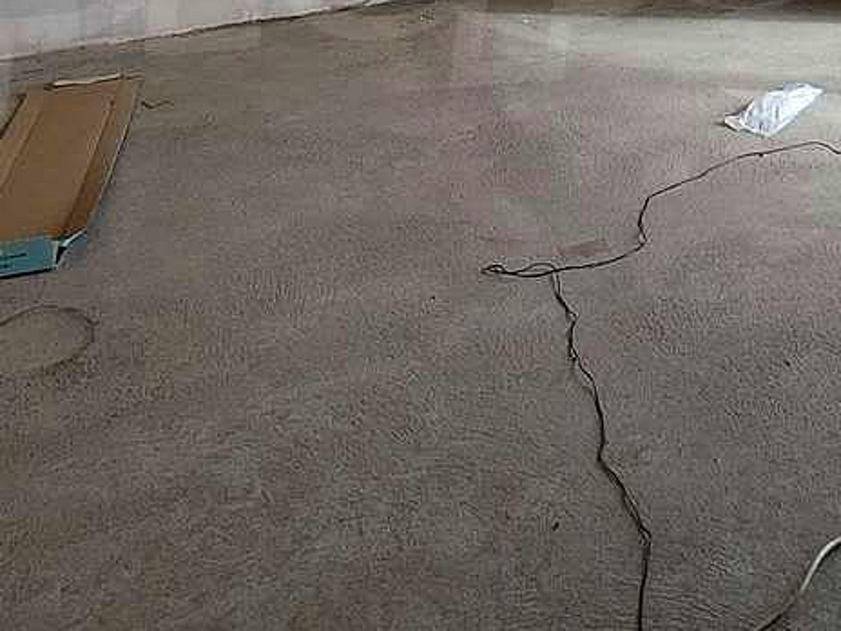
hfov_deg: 43.7
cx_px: 605
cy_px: -175
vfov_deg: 28.6
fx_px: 1020
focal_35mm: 42
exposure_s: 1/146
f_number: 2.2
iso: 50
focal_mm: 1.74
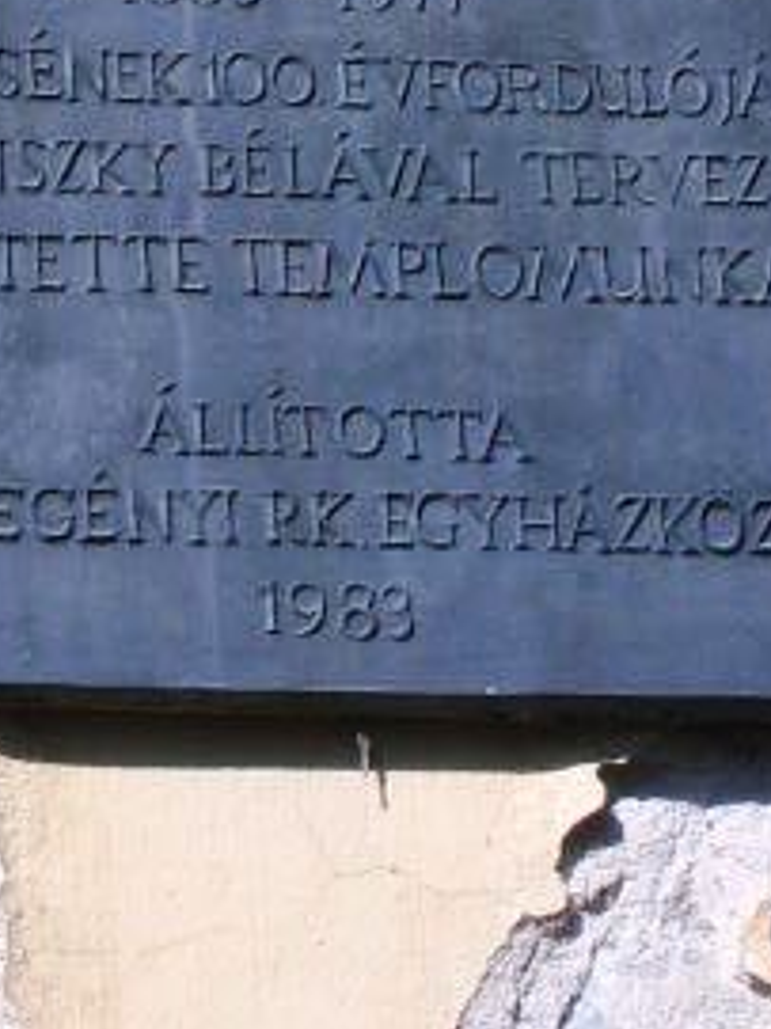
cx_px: 182
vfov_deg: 7.3
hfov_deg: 5.5
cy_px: -118
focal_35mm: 269
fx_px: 7995
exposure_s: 1/90
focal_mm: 17.4
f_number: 10
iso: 63
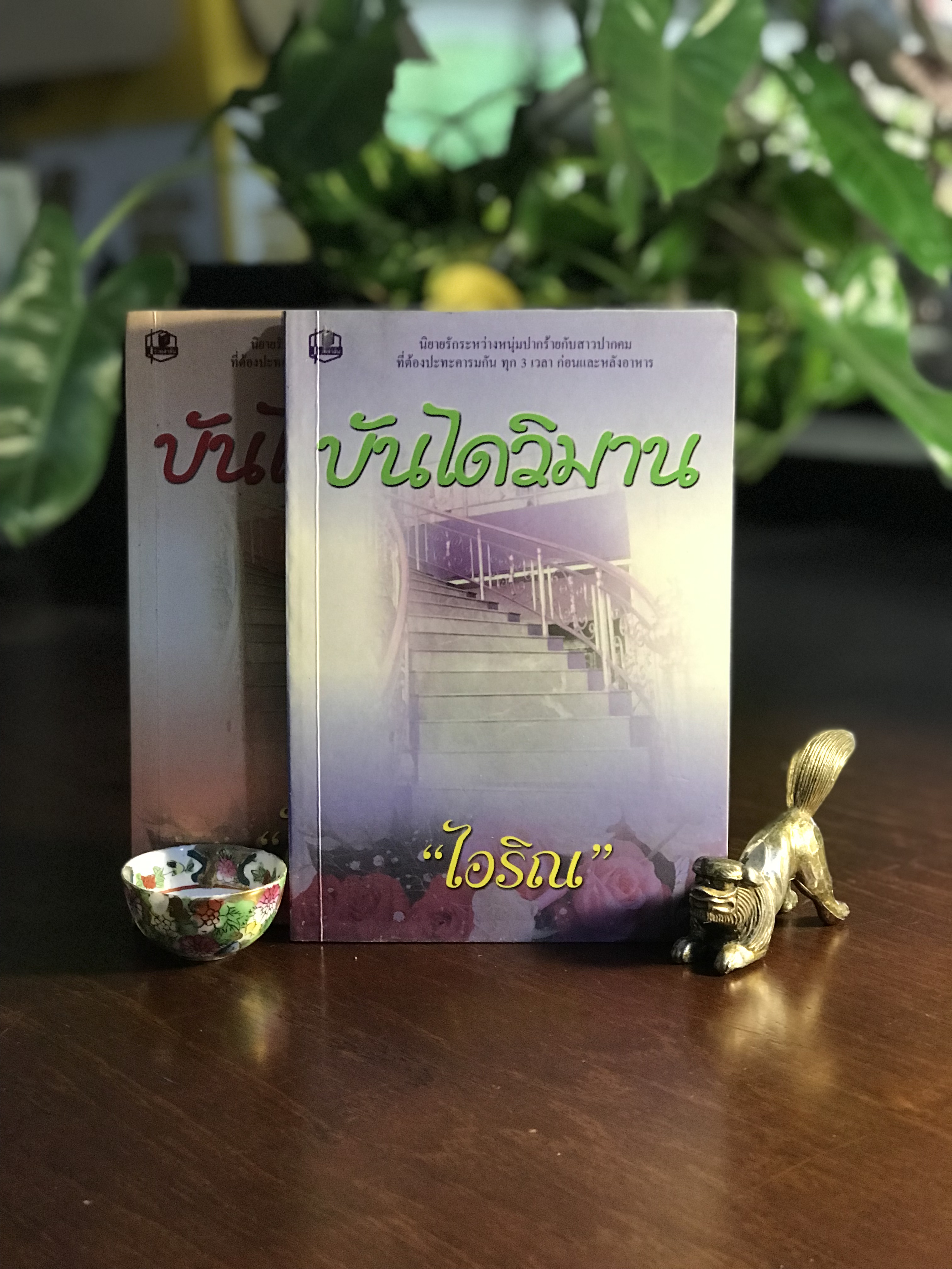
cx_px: 476
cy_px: 634
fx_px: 2090
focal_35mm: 57
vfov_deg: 33.8
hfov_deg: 25.7
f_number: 2.8
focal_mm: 6.6
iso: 400
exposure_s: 1/50
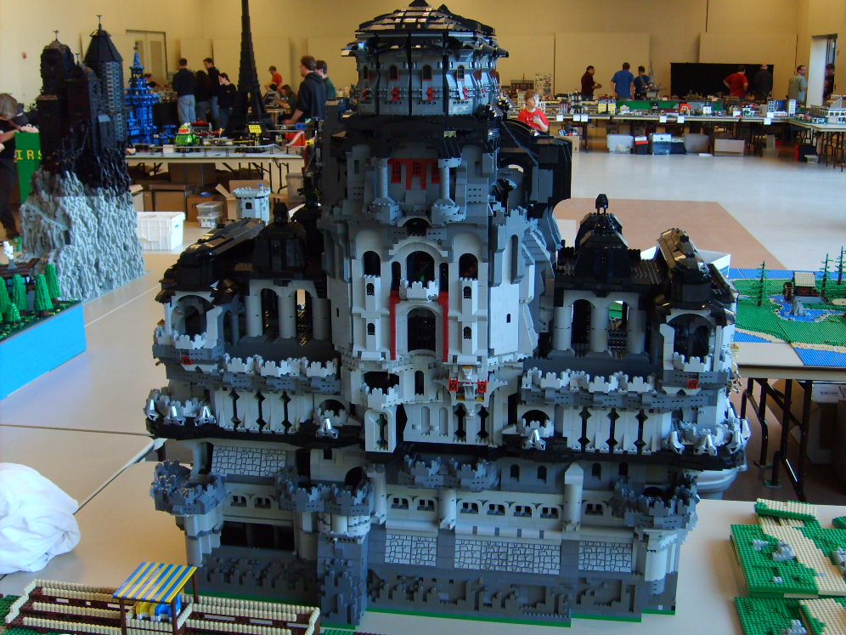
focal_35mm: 36
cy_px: 313
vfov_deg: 39.7
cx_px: 434
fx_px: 880
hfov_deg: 51.3
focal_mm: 5.8
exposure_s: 1/30
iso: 100
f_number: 2.8
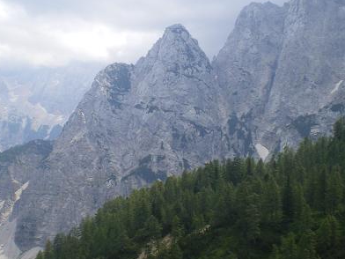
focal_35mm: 62
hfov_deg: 31.2
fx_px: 618
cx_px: 149
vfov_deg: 23.6
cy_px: 166
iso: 64
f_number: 4.6
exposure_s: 1/320
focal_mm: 6.3
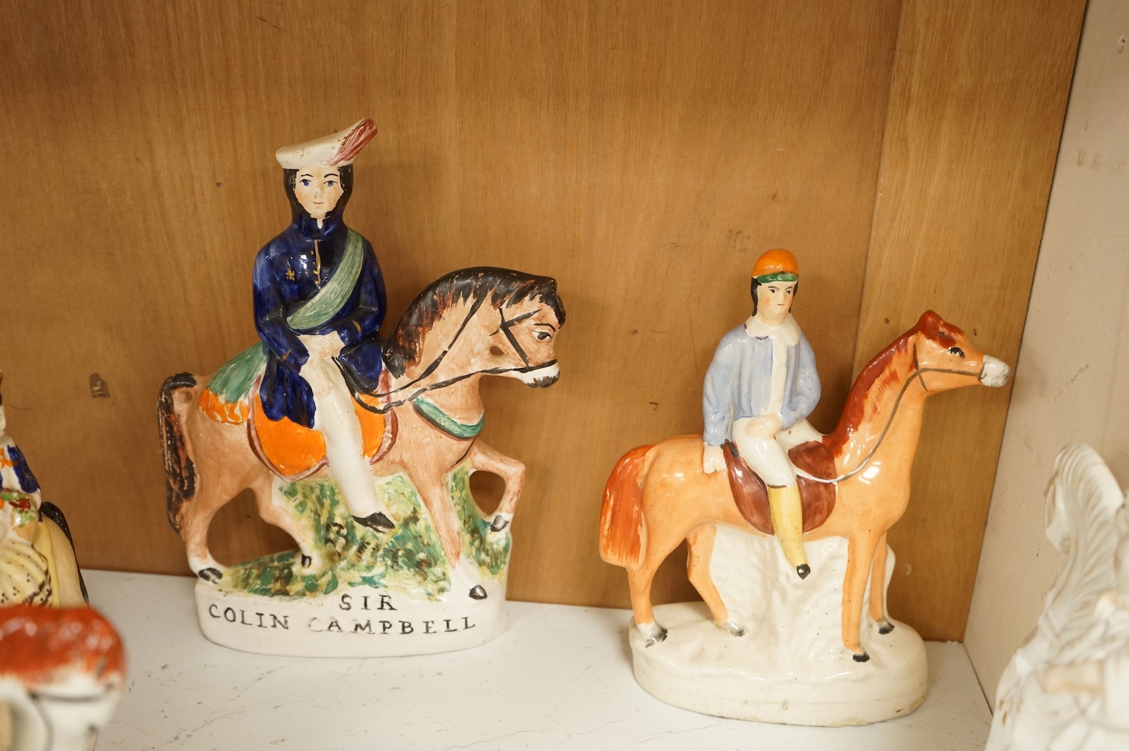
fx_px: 1034
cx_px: 564
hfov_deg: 57.3
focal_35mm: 33
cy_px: 376
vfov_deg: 39.9
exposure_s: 1/100
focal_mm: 33
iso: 2500
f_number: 5
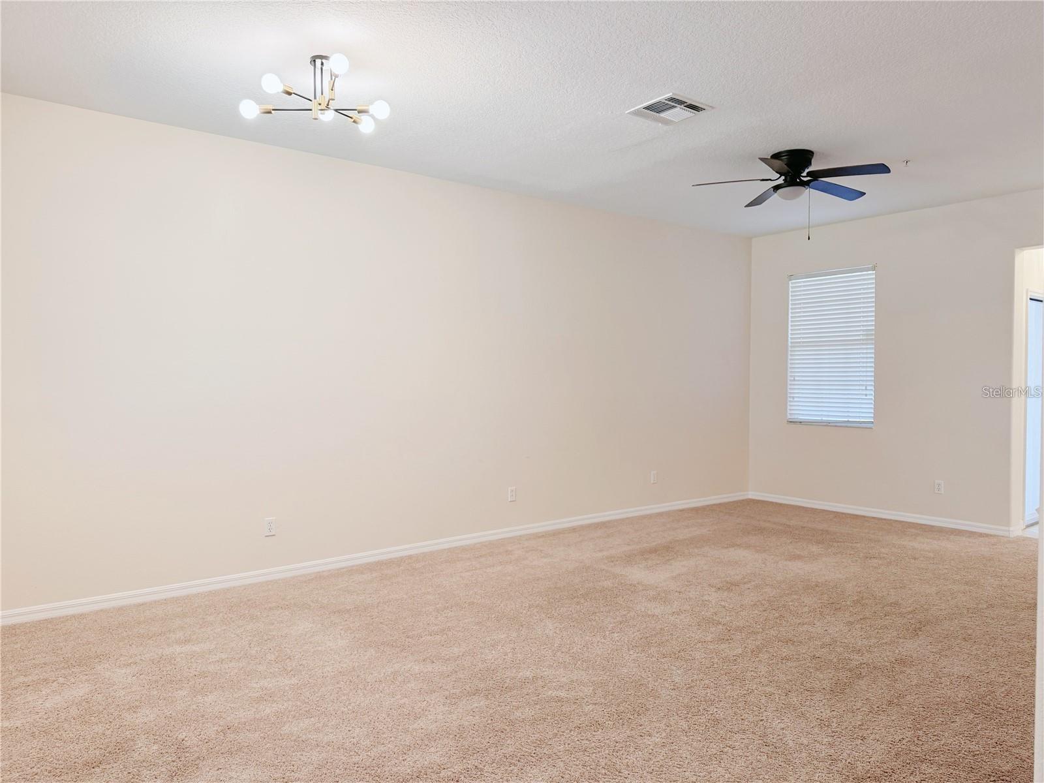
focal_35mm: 24
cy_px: 392
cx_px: 522
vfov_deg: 56.8
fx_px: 724
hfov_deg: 71.6
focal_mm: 6.76
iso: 160
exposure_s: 1/60
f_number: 1.78
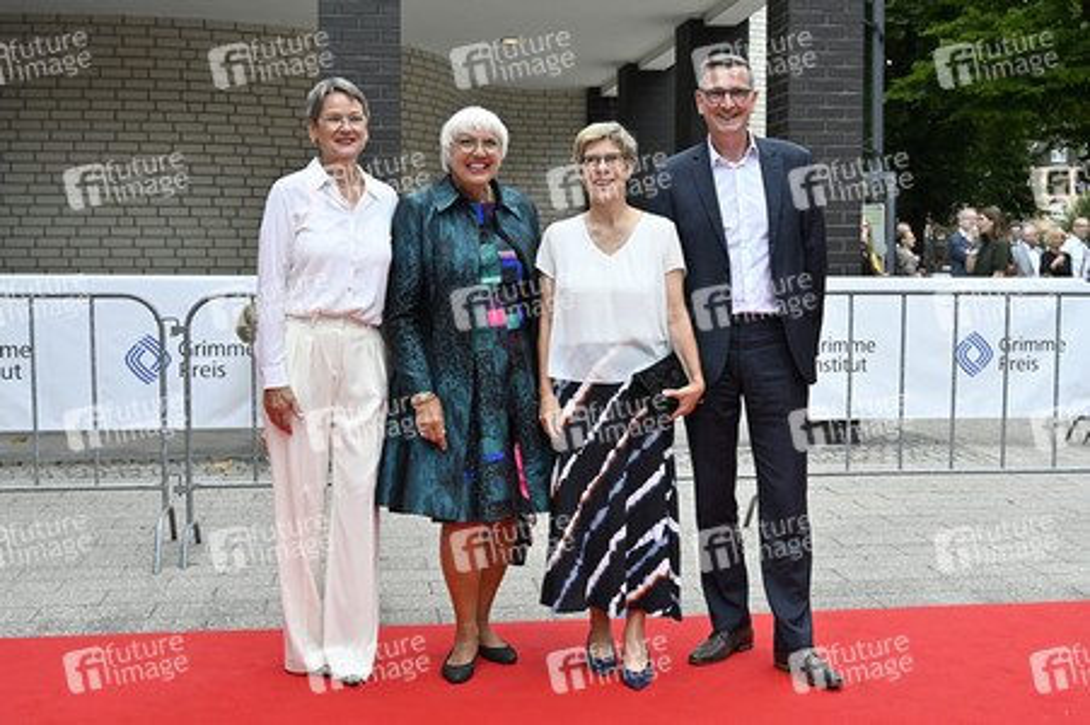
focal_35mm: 41
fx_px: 1240
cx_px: 545
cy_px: 362
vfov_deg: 32.6
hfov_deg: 47.4
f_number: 5.6
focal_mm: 41
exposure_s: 1/500
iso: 2000
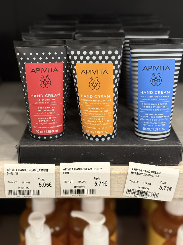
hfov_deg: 30.3
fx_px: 338
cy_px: 122
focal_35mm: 48
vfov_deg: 39.7
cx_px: 92
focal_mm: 6.76
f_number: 1.78
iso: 200
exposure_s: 1/100
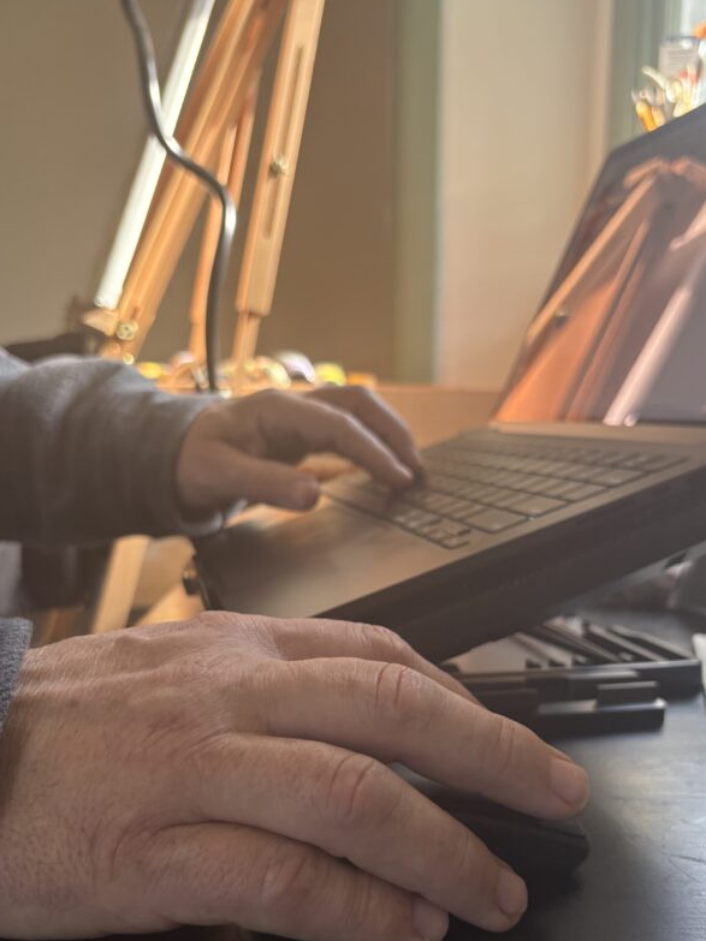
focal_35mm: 34
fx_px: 925
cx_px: 354
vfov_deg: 53.7
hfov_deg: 41.8
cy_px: 548
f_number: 1.6
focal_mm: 5.96
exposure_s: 1/110
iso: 125
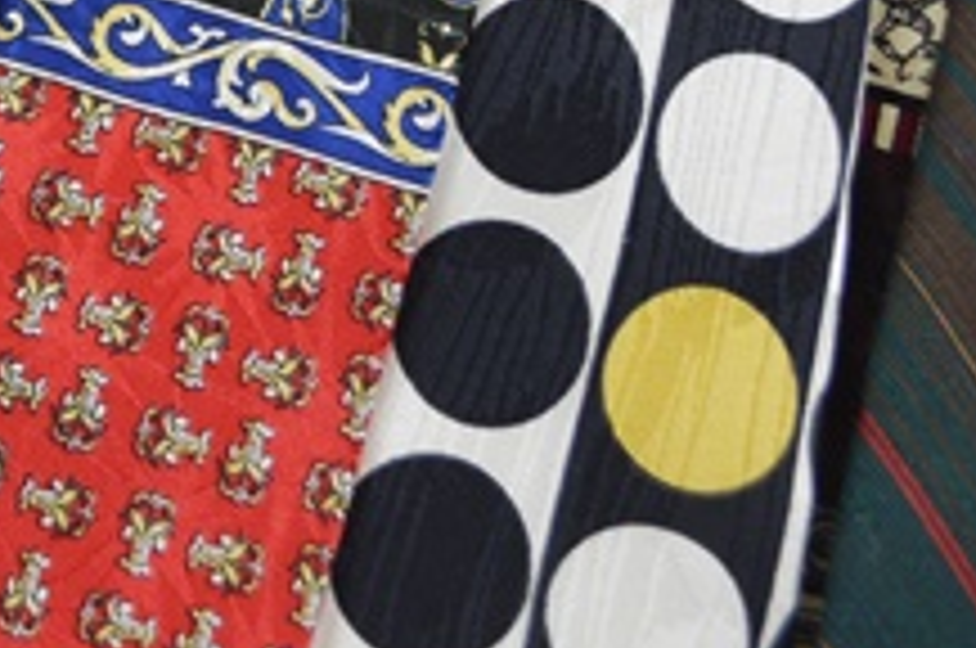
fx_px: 2924
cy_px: -220
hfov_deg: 17.8
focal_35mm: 108
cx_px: -265
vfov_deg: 12.2
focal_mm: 26
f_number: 5
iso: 400
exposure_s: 1/100
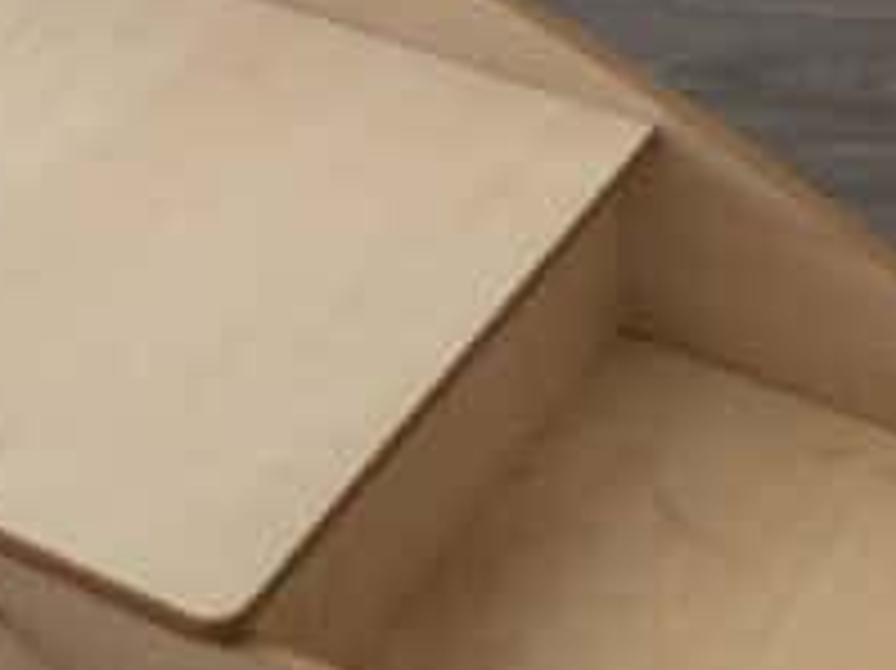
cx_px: 581
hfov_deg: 18.0
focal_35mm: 109
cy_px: -677
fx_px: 2820
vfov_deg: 12.0
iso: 125
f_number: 4
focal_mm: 14.5
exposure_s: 1/50
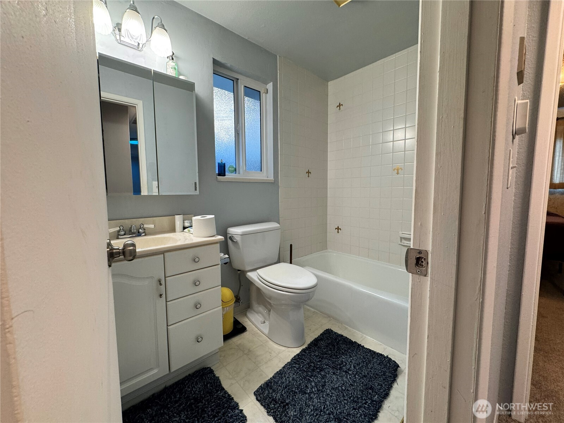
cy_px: 212
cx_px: 282
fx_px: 228
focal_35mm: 14
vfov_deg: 85.7
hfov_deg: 102.1
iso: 160
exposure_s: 1/60
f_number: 2.2
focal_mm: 2.22
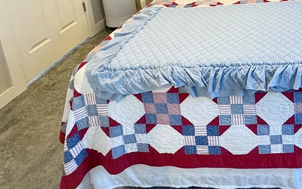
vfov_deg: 30.3
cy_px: -44
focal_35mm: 35
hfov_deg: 48.6
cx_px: 279
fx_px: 288
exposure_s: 1/60
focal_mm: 2.2
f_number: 2.2
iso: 640
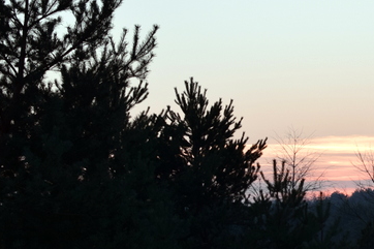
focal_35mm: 116
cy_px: 153
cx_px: 356
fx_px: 1206
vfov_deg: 11.8
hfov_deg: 17.3
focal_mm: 35
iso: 200
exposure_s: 1/125
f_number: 5.6
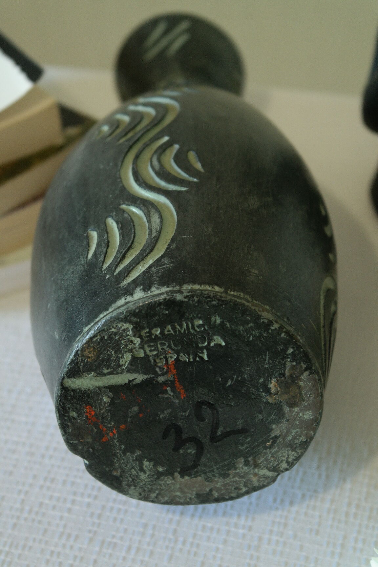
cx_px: 189
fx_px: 1213
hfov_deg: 17.7
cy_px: 284
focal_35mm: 77
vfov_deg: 26.3
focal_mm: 50
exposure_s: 1/40
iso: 800
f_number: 5.6
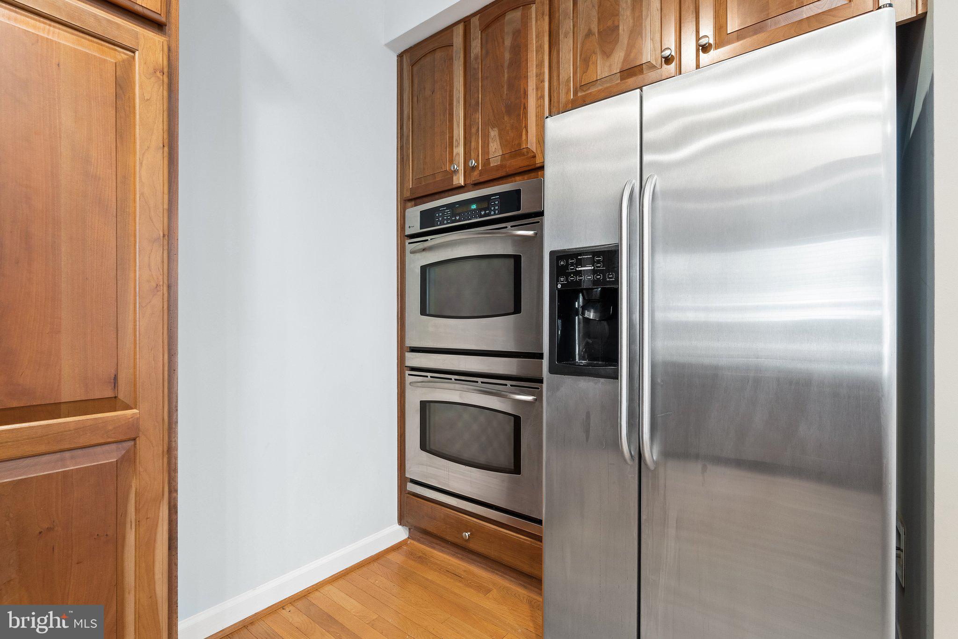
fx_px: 426
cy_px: 320
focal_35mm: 16
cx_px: 479
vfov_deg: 73.7
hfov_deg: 96.7
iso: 800
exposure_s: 1.3
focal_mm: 16
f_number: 8
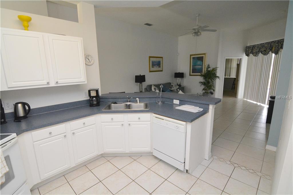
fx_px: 134
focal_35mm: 16
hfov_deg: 95.0
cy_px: 98
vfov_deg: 72.0
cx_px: 146
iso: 3200
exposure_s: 1/60
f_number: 9
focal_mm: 11
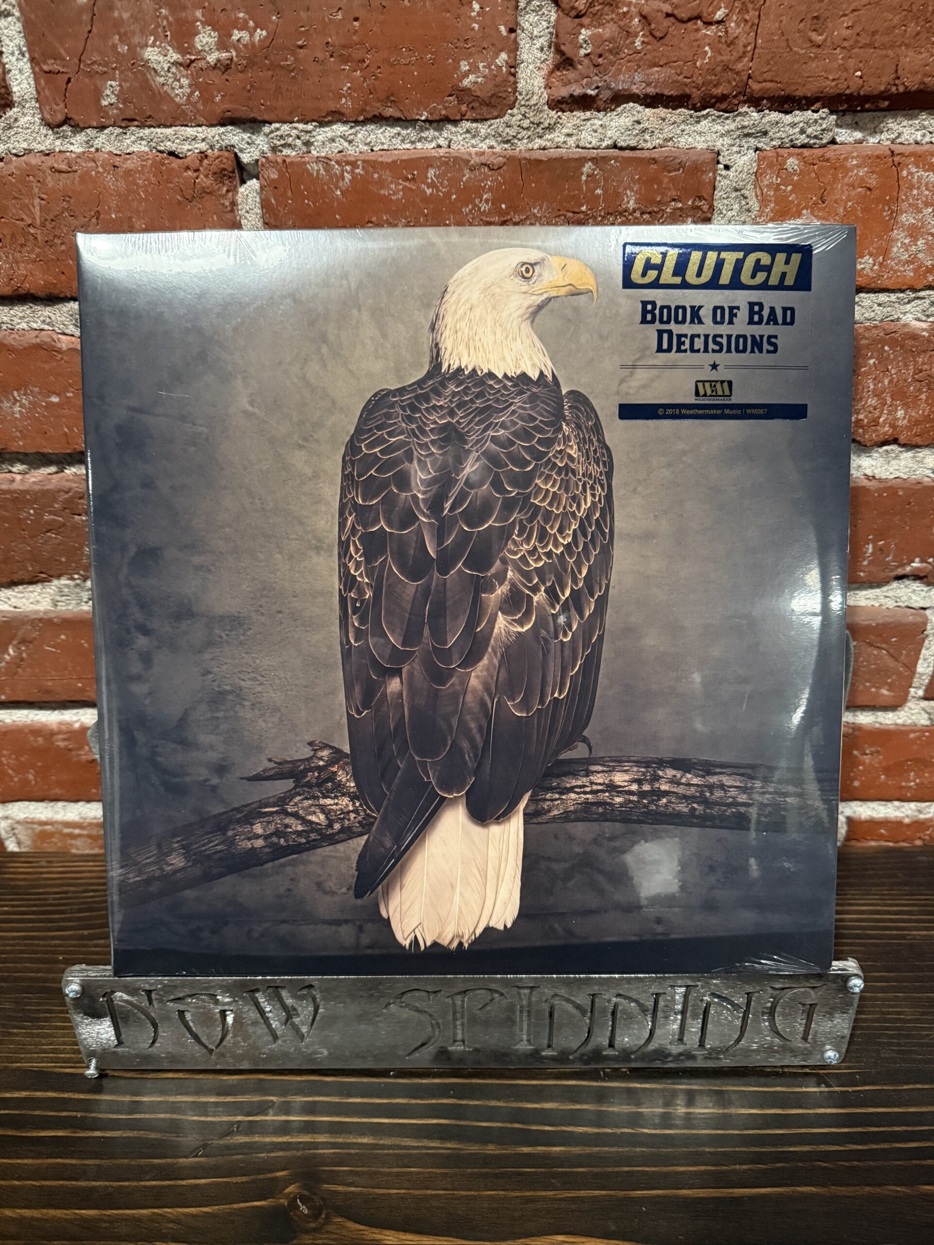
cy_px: 622
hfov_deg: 56.8
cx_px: 467
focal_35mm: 24
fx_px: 863
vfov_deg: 71.6
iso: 800
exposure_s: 1/30
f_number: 1.78
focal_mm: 6.76
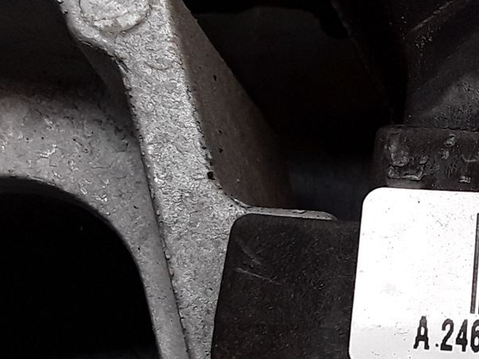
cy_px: 279
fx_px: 1315
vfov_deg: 15.5
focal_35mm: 95
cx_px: 534
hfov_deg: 19.7
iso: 40
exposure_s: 1/116
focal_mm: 2.91
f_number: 1.9
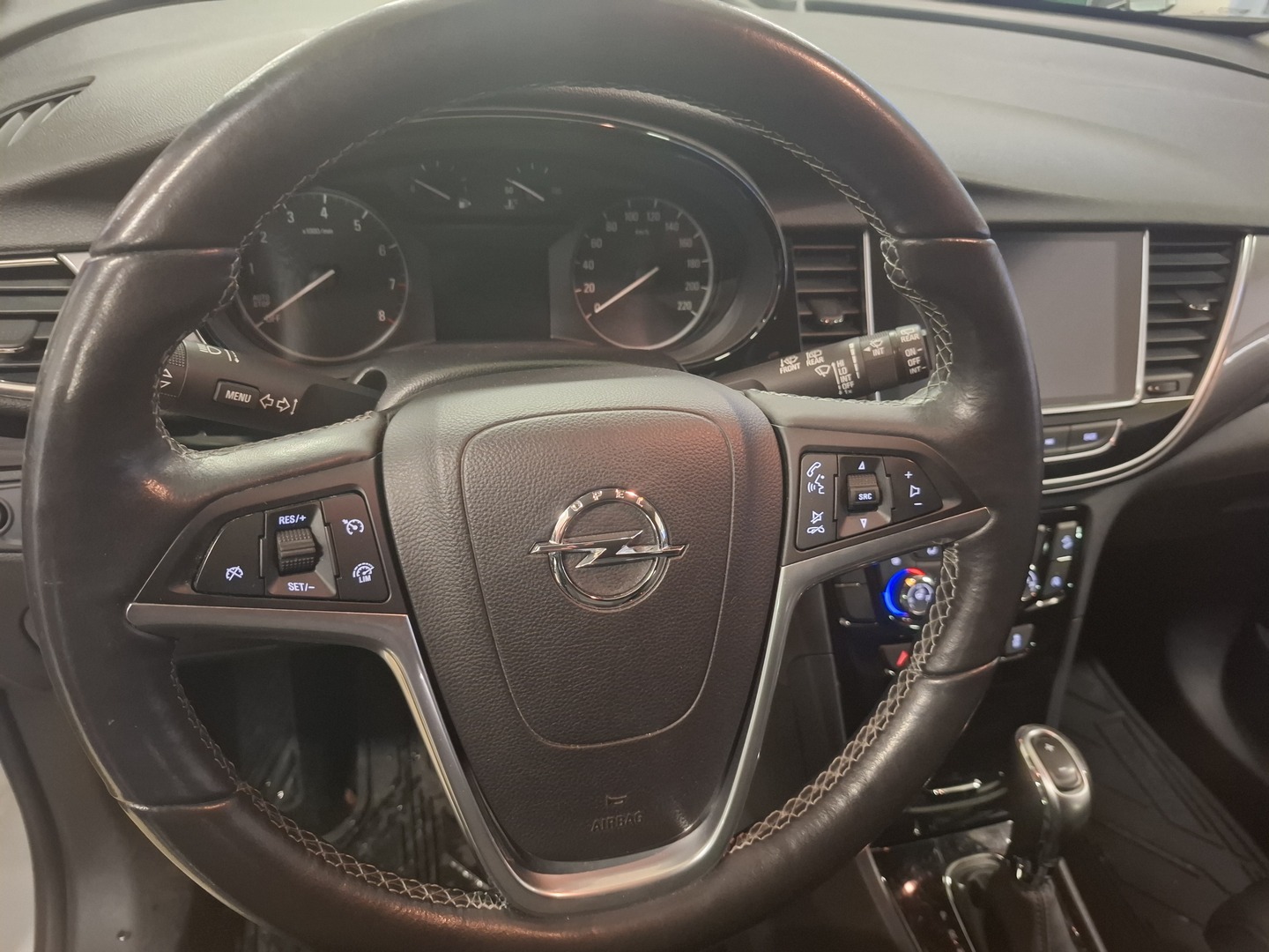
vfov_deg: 58.9
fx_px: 843
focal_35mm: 23
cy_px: 476
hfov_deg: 73.9
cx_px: 634
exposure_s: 1/20
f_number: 1.8
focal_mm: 5.54
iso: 800
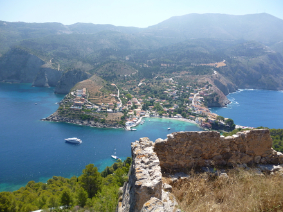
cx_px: 142
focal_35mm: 28
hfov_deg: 63.4
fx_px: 229
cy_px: 106
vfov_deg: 49.7
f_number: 9
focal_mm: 5
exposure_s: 1/60
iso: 100
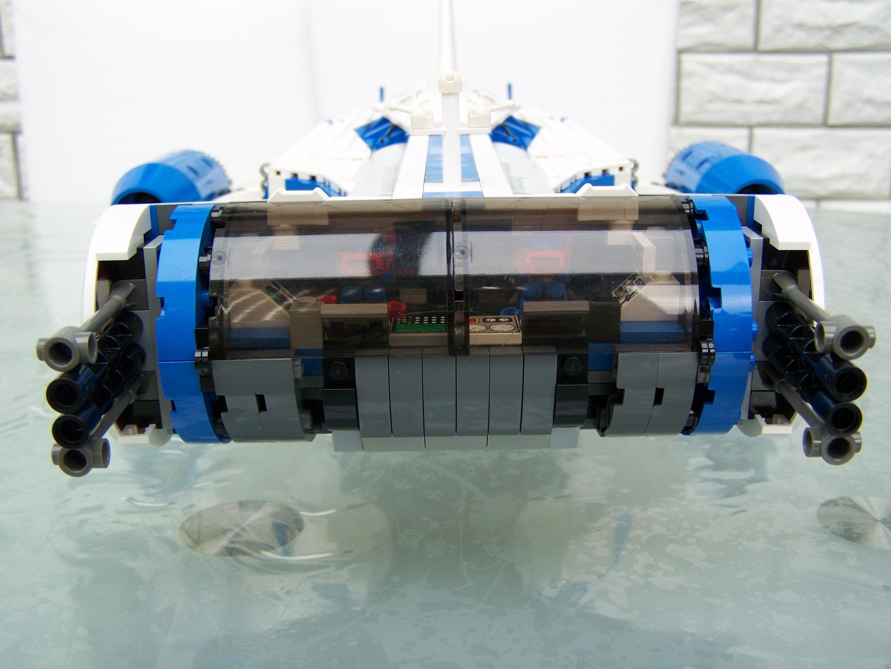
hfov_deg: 49.0
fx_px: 978
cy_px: 334
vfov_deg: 37.7
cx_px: 446
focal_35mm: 38
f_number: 2.8
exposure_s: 1/100
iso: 64
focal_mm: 6.3
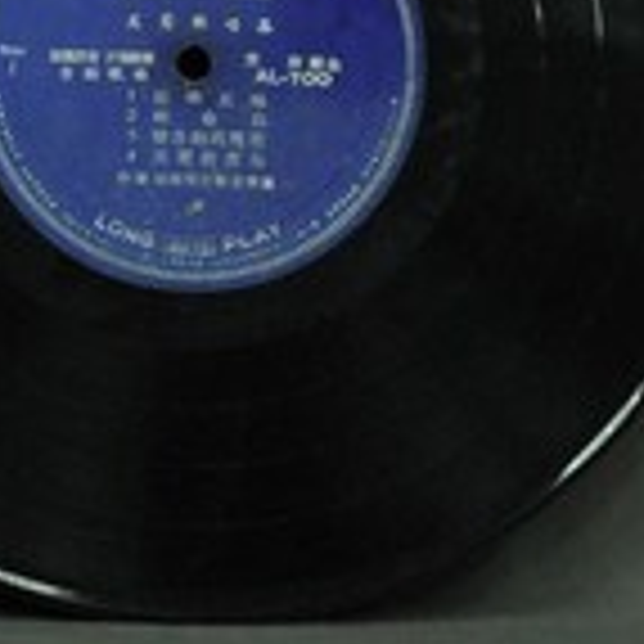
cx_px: -252
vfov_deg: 5.1
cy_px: 27
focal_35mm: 342
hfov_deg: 5.1
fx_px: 7198
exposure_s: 1/20
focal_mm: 60
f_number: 10
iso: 1000
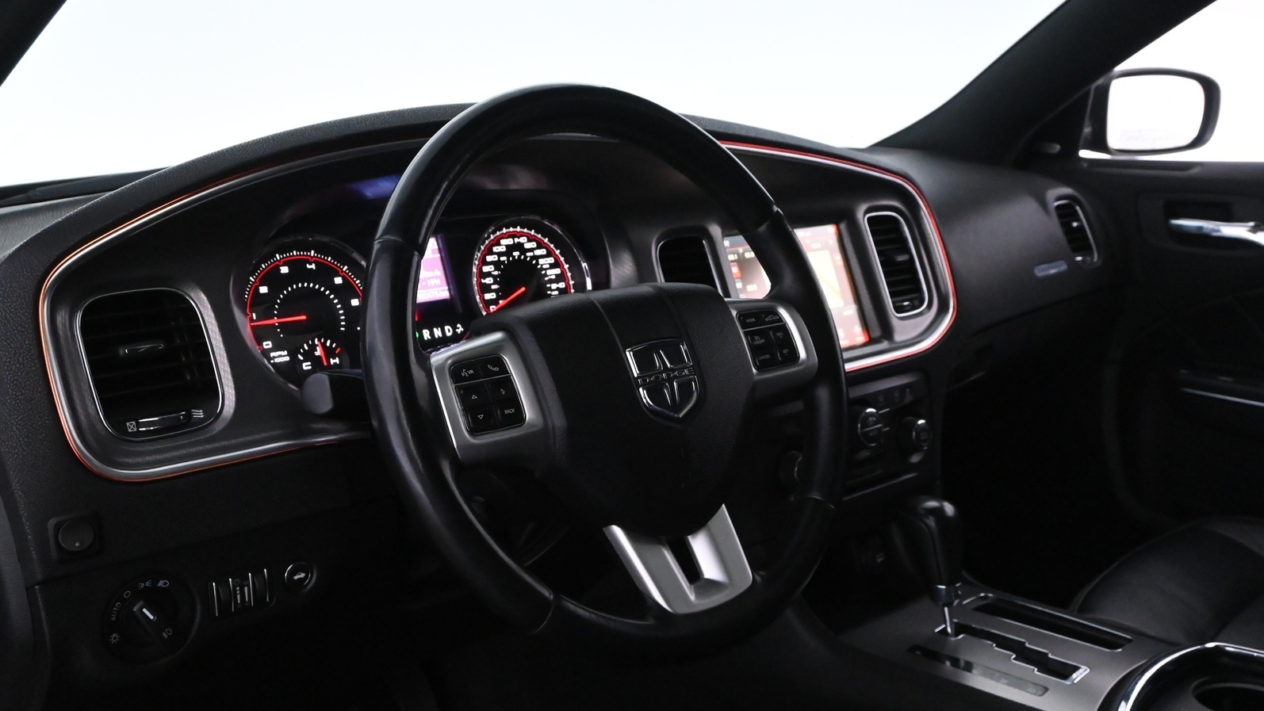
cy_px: 401
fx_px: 1124
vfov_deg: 35.1
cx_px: 636
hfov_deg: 58.7
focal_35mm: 34
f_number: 5.6
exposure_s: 1/50
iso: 6400
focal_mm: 21
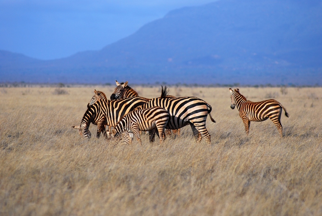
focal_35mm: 300
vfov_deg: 4.6
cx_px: 161
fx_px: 2687
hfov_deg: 6.9
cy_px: 108
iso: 125
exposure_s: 1/2000
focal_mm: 200
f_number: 4
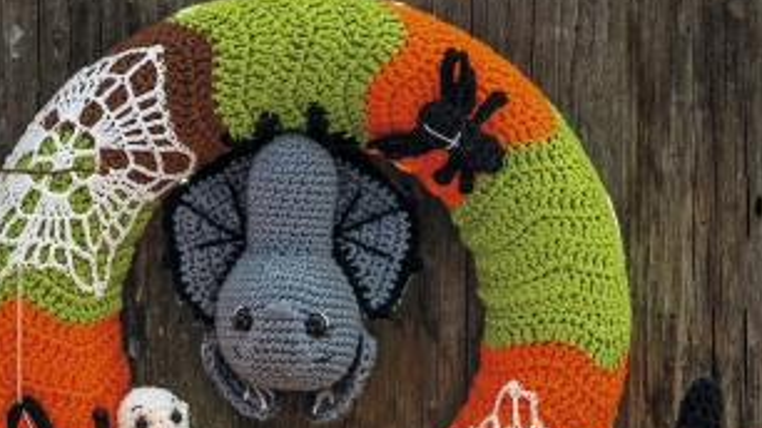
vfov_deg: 4.3
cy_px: 565
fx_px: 5636
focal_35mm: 279
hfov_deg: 7.7
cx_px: 112
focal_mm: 102
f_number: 13
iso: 200
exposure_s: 1/2
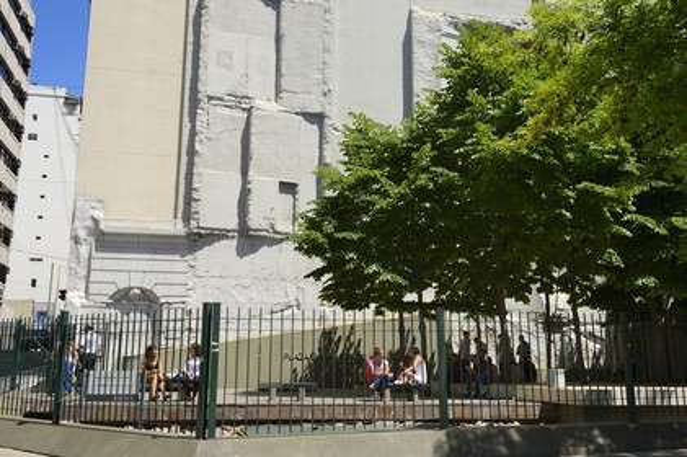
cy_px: 228
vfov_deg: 37.8
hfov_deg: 54.5
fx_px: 667
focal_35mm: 35
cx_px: 344
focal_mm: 35
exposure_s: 1/640
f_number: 7.1
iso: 200
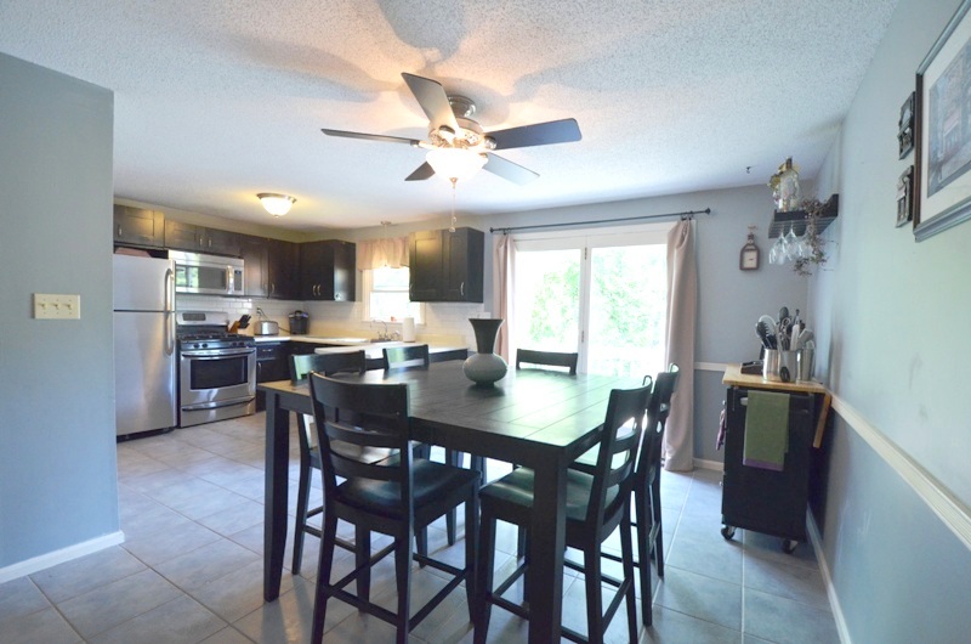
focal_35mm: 15
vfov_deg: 77.1
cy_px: 322
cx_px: 486
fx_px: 404
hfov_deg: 100.5
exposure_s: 1/100
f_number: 5
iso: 1600
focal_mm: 10
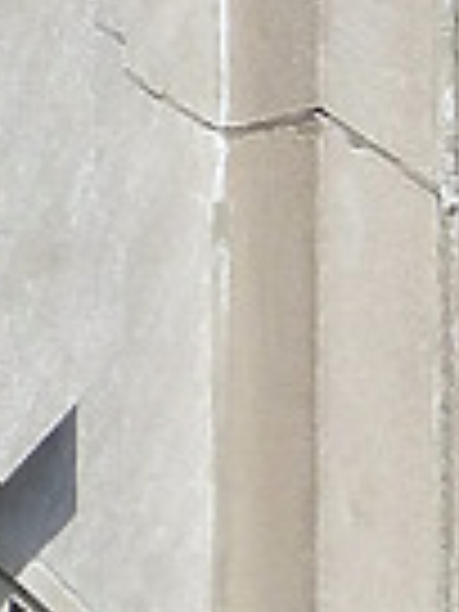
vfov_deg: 1.1
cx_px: 1199
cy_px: 428
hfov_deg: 0.8
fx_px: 32743
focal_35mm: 1852
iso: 100
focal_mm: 50.2
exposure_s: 1/1000
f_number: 4
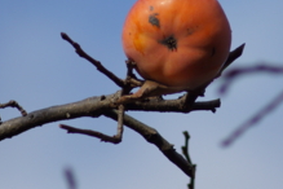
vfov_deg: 1.7
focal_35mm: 821
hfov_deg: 2.5
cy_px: -40
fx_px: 6453
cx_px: 198
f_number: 4.5
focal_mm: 200
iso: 100
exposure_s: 1/800
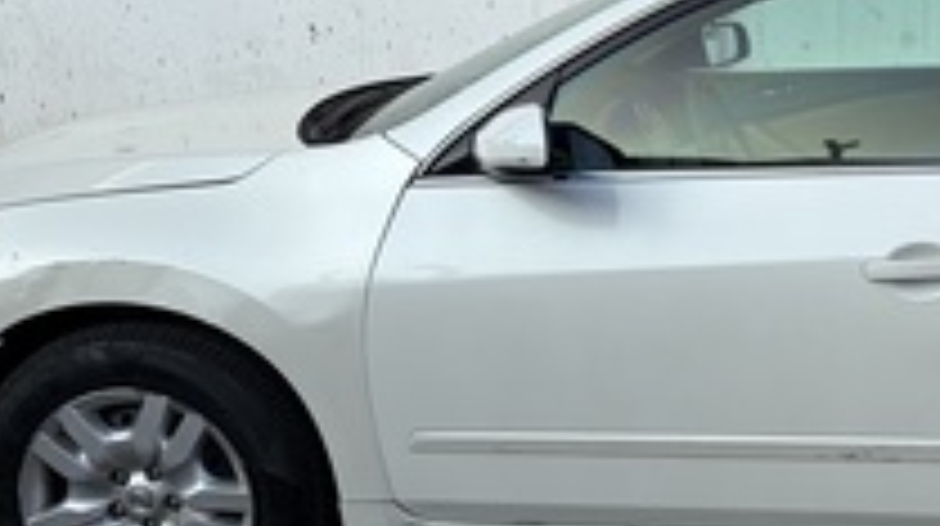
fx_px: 1544
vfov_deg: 19.3
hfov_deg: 32.0
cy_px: 227
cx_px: 866
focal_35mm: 62
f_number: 1.6
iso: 50
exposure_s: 1/1706
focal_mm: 5.96
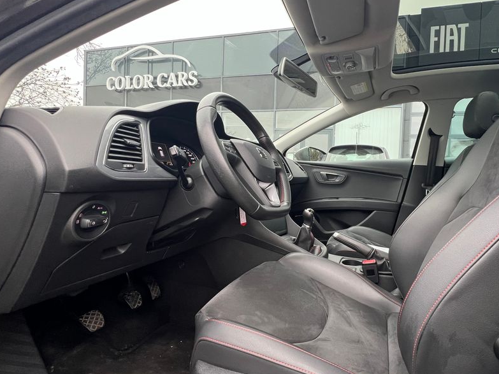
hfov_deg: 88.7
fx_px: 245
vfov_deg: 74.7
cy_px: 189
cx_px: 321
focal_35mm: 17
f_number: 1.8
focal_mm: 1.57
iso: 160
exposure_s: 1/99
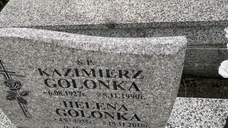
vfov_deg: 31.5
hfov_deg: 53.5
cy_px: 33
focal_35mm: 37
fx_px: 224
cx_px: 87
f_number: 1.8
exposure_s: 1/1689
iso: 25
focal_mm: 4.25
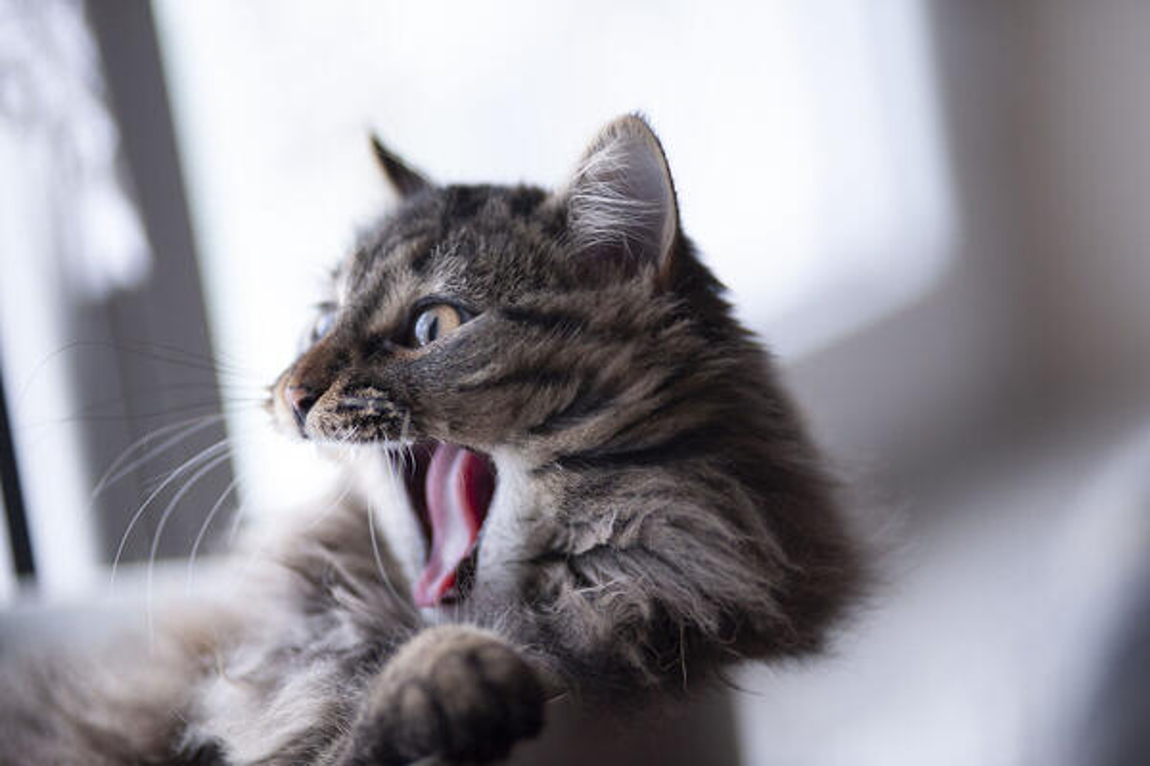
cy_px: 383
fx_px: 5750
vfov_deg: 7.6
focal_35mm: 180
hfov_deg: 11.4
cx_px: 575
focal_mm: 180
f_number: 2.8
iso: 1600
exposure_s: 1/200
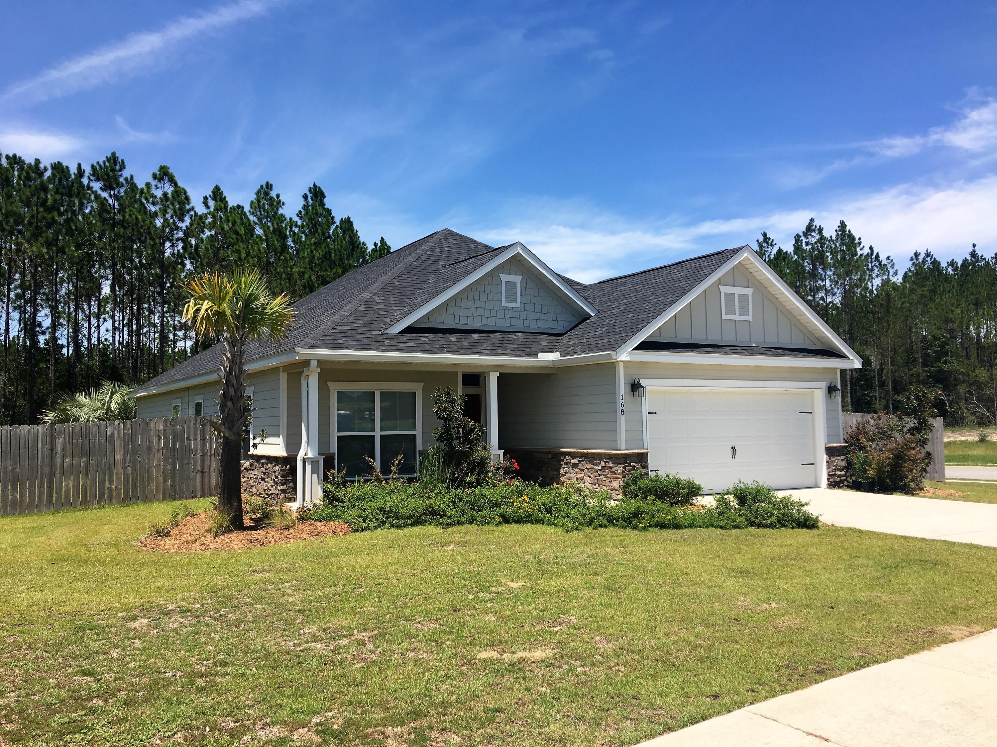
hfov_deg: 61.7
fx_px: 835
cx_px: 498
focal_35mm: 29
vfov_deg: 48.2
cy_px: 374
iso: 25
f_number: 2.2
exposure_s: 1/1399
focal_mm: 4.15
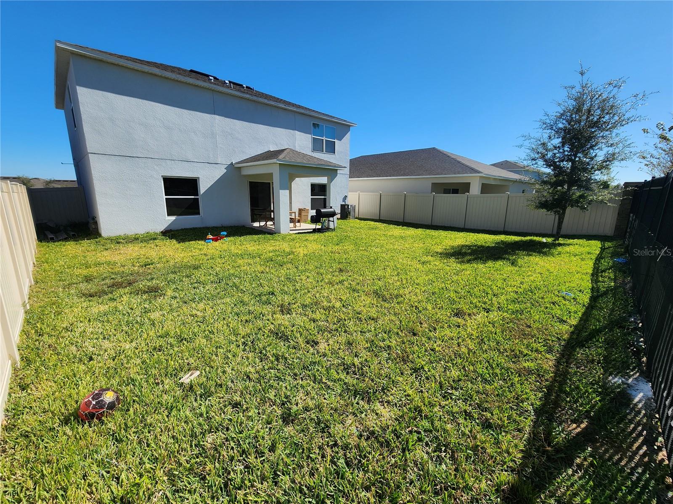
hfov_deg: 106.2
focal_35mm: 13
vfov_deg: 89.9
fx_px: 253
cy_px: 252
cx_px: 336
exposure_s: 1/1994
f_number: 2.2
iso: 50
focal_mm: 2.2
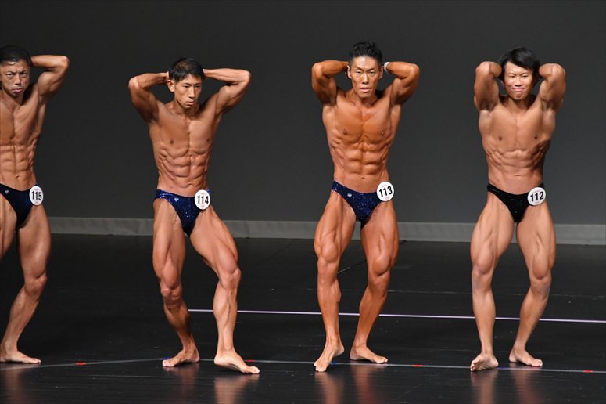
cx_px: 303
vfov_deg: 4.0
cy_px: 202
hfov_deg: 6.0
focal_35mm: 345
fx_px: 5805
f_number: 5.6
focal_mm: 230
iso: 4000
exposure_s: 1/400
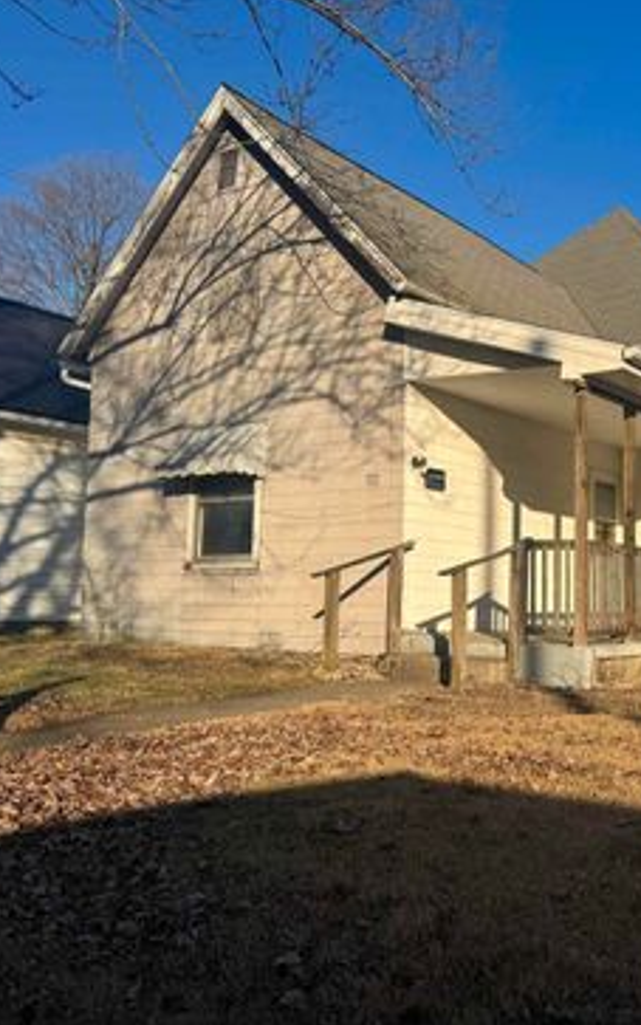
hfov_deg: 35.5
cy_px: 521
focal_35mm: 35
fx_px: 978
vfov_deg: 55.3
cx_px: 480
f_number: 1.78
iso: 80
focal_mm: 6.76
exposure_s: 1/4950
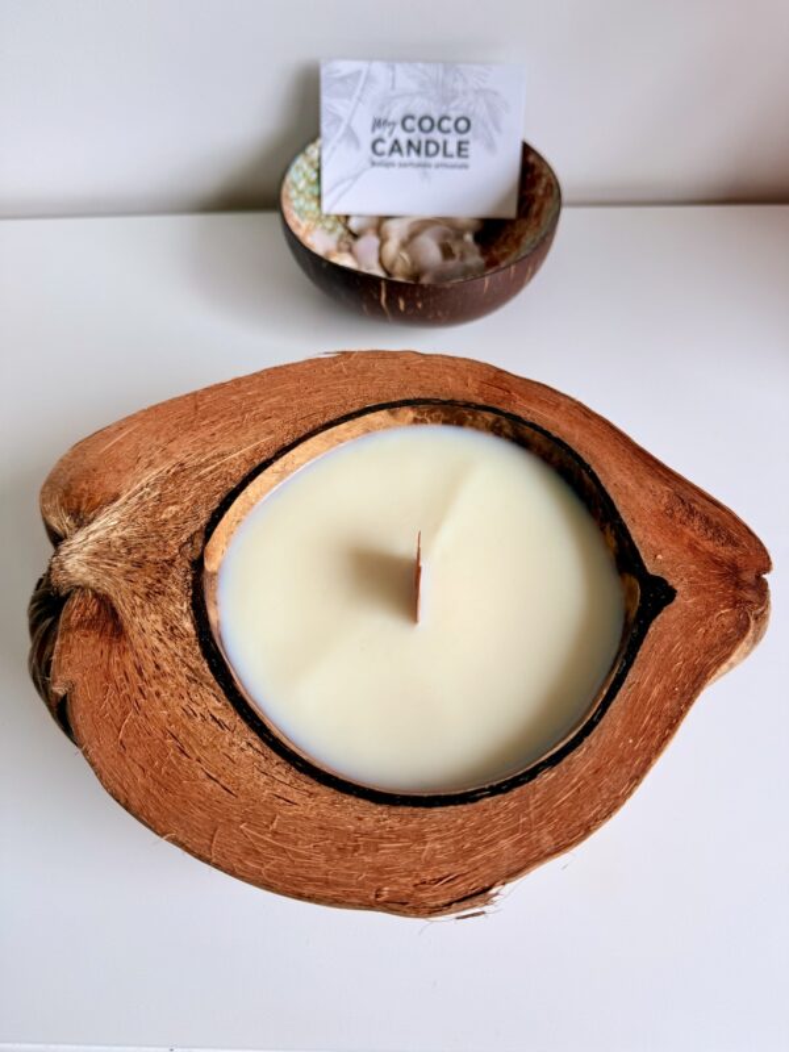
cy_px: 526
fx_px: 729
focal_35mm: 24
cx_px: 394
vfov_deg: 71.6
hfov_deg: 56.8
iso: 80
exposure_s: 1/348
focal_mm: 6.76
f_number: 1.78
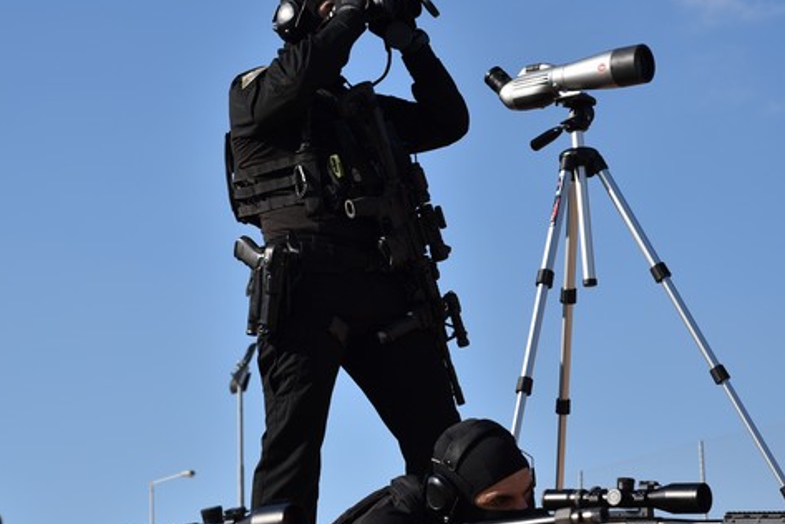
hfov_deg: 17.9
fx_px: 2487
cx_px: 353
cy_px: 270
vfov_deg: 12.0
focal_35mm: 114
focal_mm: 70
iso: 140
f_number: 7.1
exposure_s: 1/500
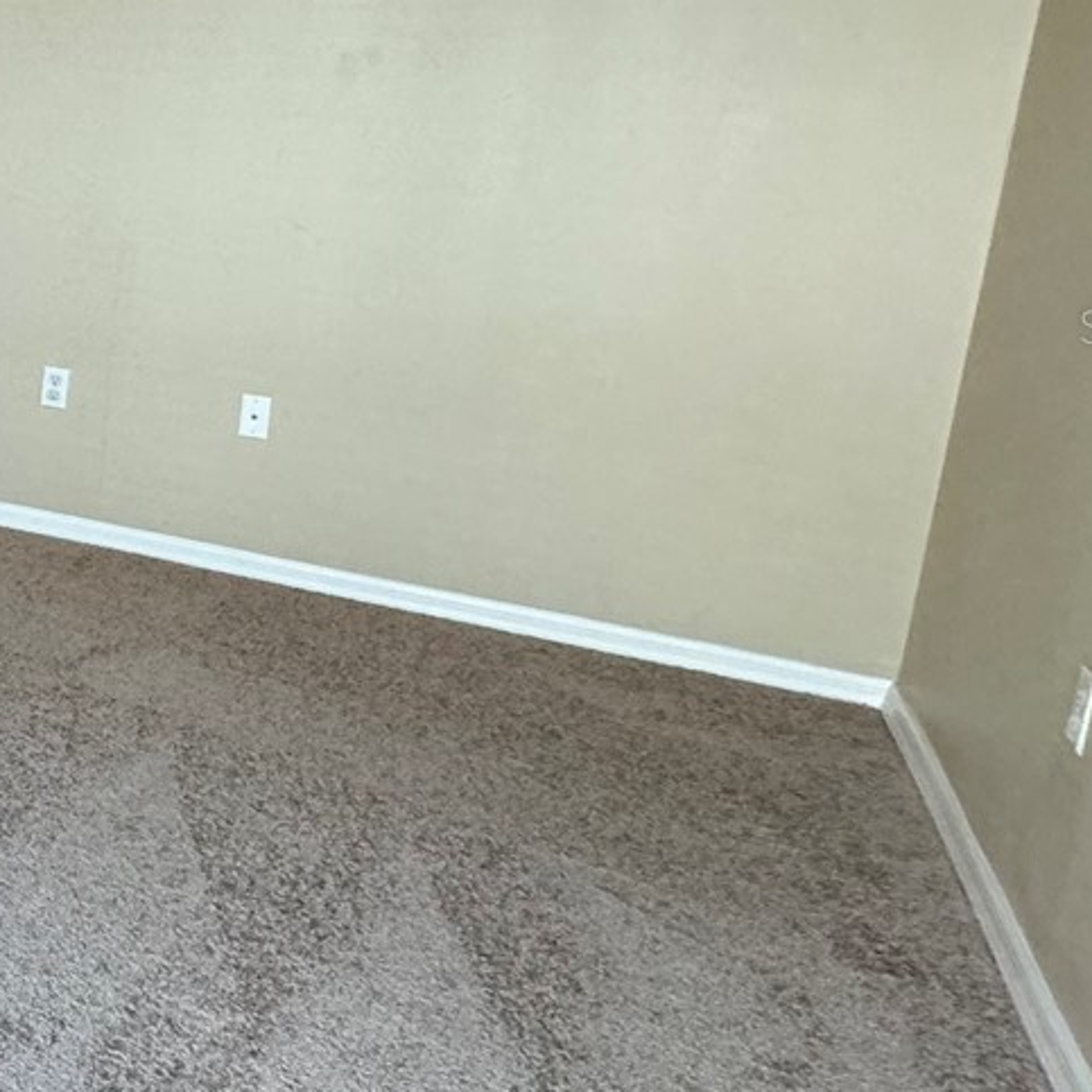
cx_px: -515
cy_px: 326
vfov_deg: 40.2
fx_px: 1463
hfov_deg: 28.3
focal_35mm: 41
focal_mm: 2.22
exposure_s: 1/120
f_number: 2.2
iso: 250
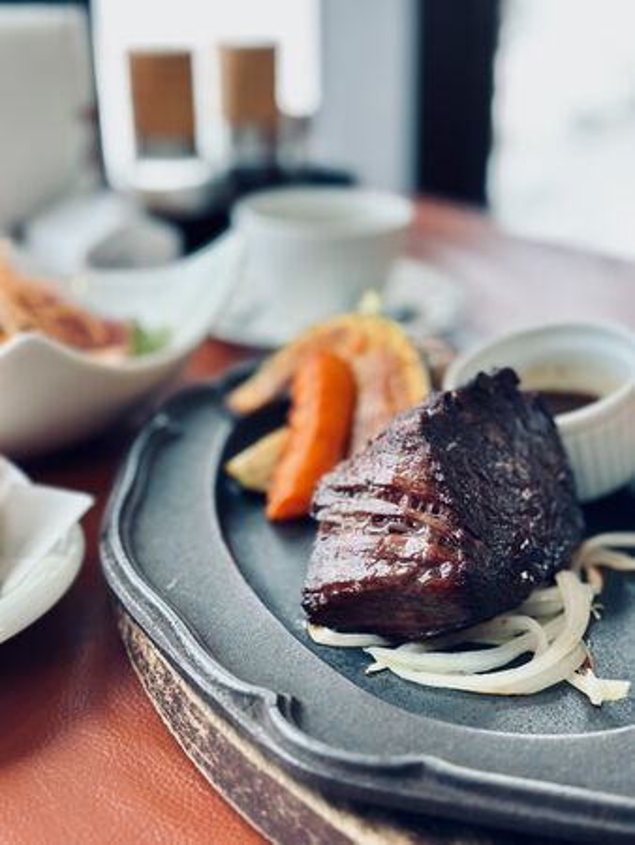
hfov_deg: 30.3
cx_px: 318
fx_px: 1173
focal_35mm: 48
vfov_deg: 39.6
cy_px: 422
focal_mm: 6.86
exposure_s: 1/121
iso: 100
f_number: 1.78
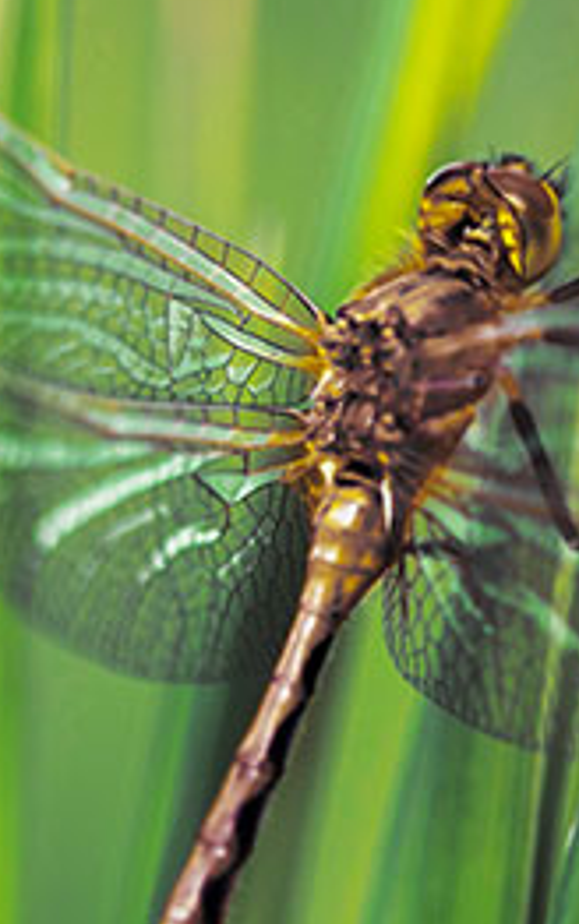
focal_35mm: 408
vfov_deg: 5.1
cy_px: 559
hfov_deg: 3.2
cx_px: 406
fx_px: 10290
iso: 280
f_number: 7.1
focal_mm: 210
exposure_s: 1/250
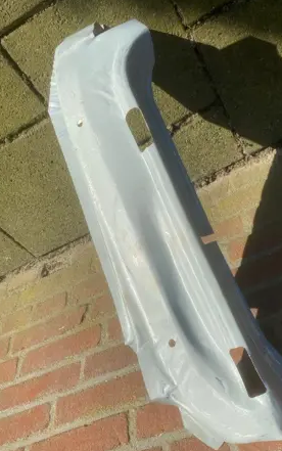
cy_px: 217
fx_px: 369
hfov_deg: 41.6
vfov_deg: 62.9
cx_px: 174
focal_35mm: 30
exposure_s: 1/3040
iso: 32
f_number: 1.8
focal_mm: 4.25
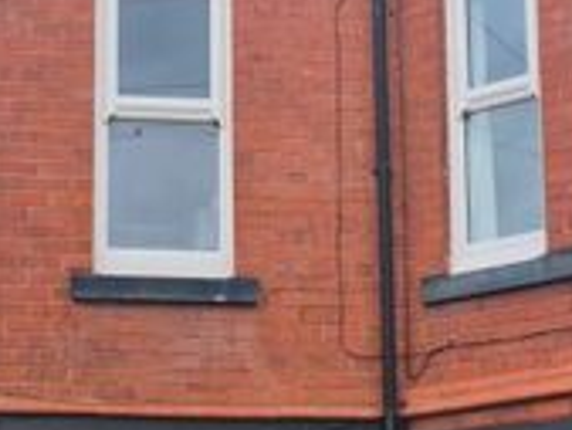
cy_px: 391
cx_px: 247
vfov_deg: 13.1
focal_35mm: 112
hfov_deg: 17.5
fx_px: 1852
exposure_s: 1/109
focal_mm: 5.9
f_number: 2
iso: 25
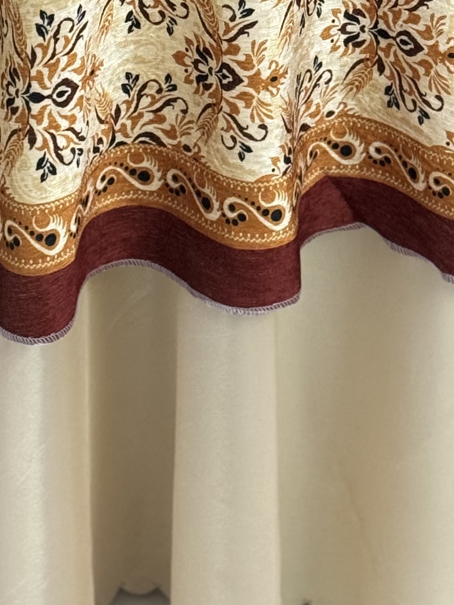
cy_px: -116
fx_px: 2675
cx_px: 180
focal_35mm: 153
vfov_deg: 12.6
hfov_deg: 9.7
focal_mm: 6.76
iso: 250
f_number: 1.78
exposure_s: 1/50
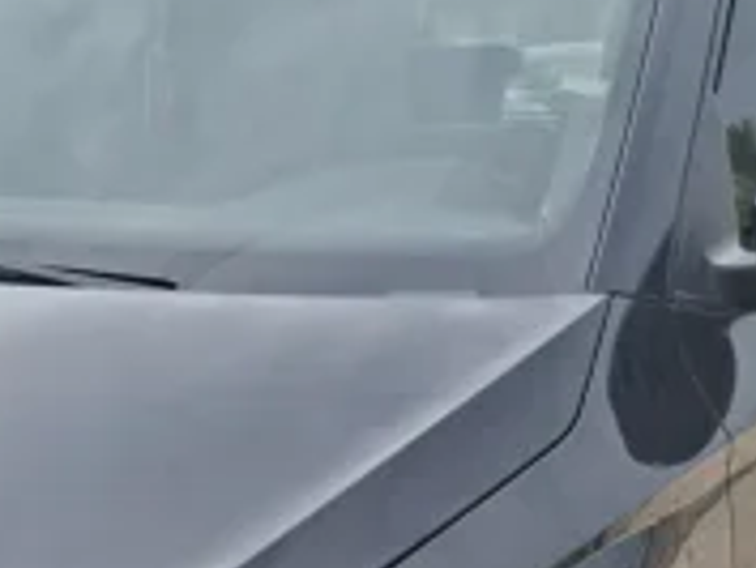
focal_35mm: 83
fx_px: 1814
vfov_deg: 16.6
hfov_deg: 23.2
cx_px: 158
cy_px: 786
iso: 50
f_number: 1.8
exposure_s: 1/717
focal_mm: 5.54
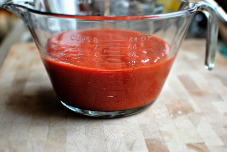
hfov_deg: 37.8
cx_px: 114
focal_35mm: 52
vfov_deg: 25.8
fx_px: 331
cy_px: 76
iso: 400
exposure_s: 1/160
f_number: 2.5
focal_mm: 35
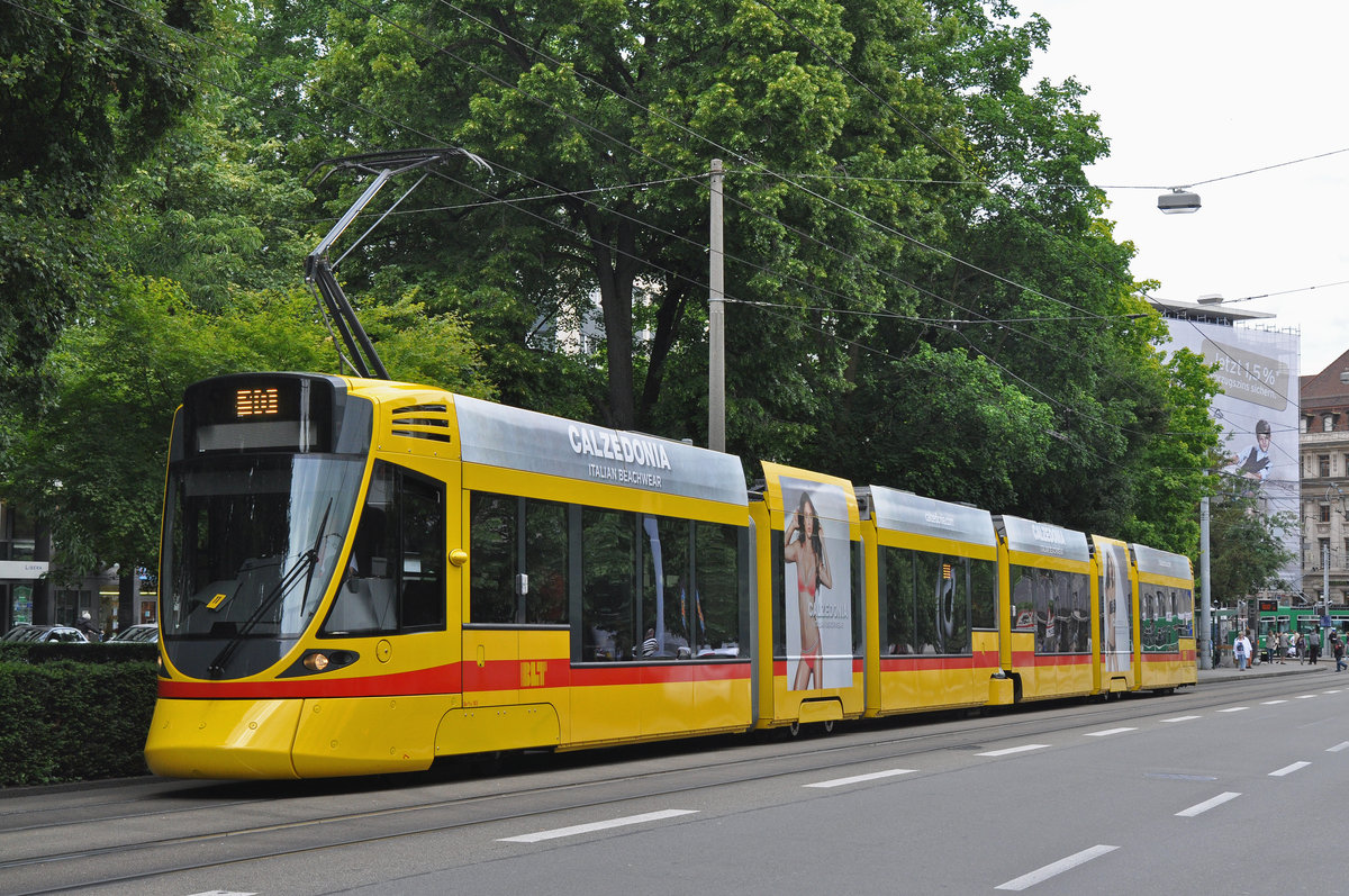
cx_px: 674
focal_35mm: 57
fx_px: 2133
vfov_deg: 23.7
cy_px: 448
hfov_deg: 35.1
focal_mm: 38
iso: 640
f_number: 5.6
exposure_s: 1/1000
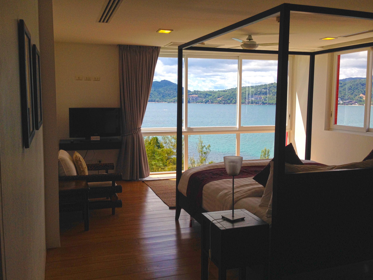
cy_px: 135
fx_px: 377
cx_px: 180
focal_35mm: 35
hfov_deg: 52.6
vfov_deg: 40.7
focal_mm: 4.12
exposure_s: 1/874
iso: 50
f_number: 2.4
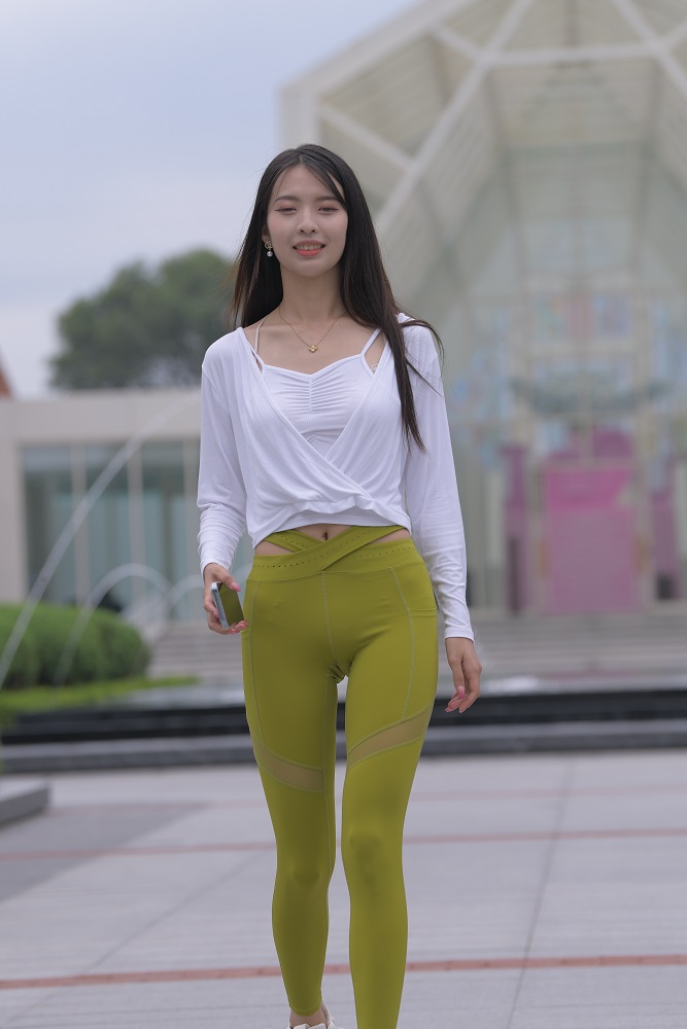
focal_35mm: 144
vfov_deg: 14.2
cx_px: 330
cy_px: 532
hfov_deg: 9.5
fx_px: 4120
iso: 140
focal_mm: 120
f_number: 4
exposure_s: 1/1000
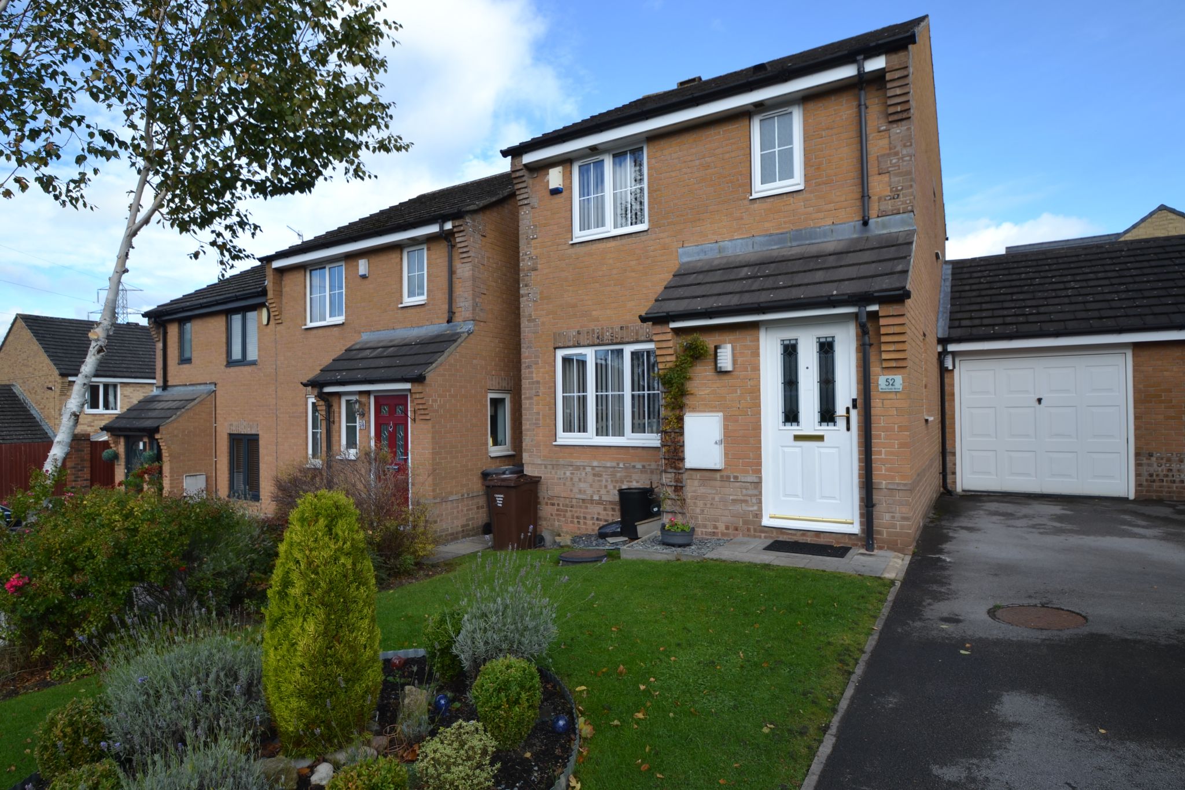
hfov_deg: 90.0
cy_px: 395
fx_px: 592
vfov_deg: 67.4
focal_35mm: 18
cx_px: 592
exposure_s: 1/160
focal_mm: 12
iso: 100
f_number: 6.3
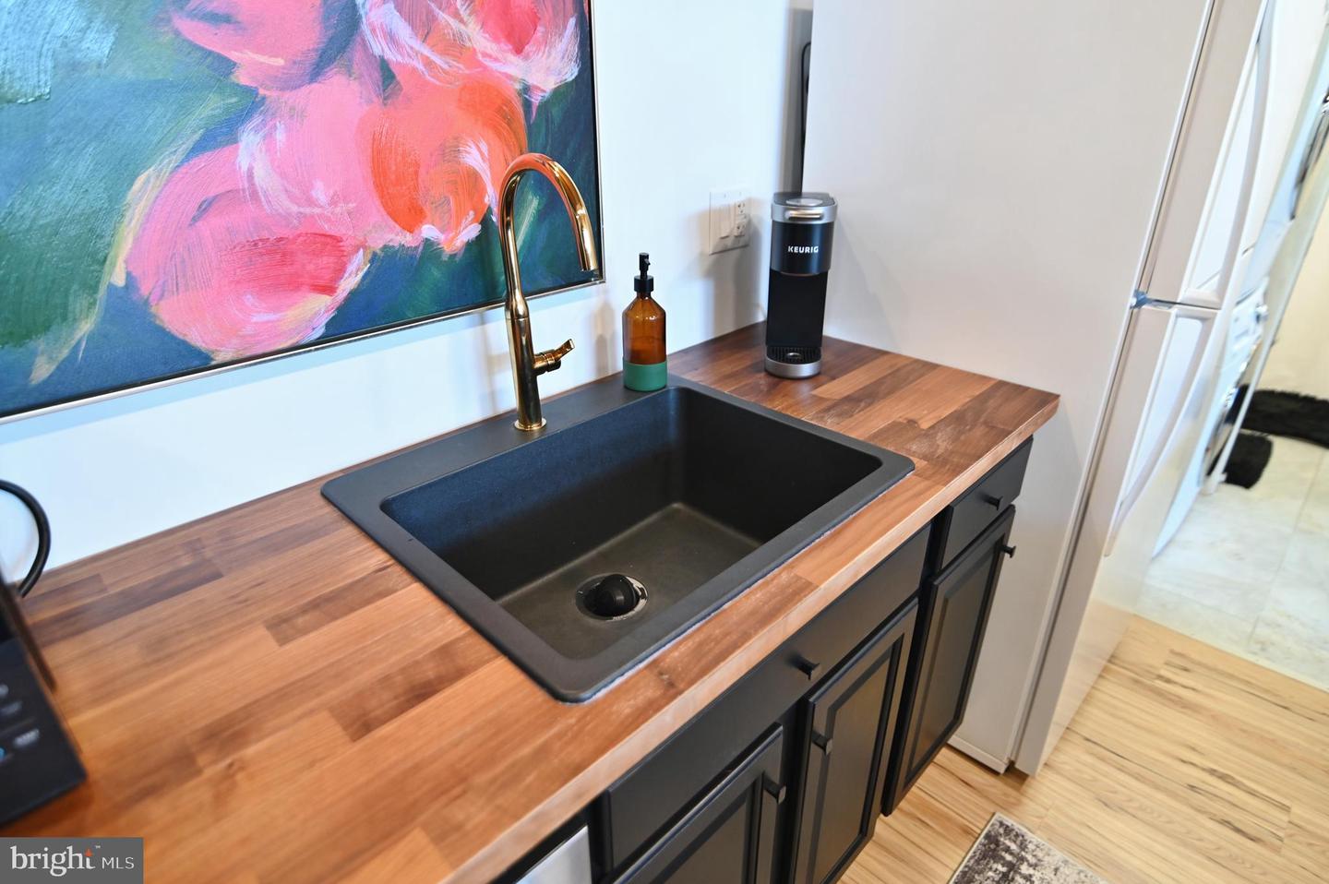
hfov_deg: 84.0
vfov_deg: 61.9
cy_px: 442
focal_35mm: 20
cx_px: 664
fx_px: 738
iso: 1000
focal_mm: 20
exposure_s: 1/125
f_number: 2.8
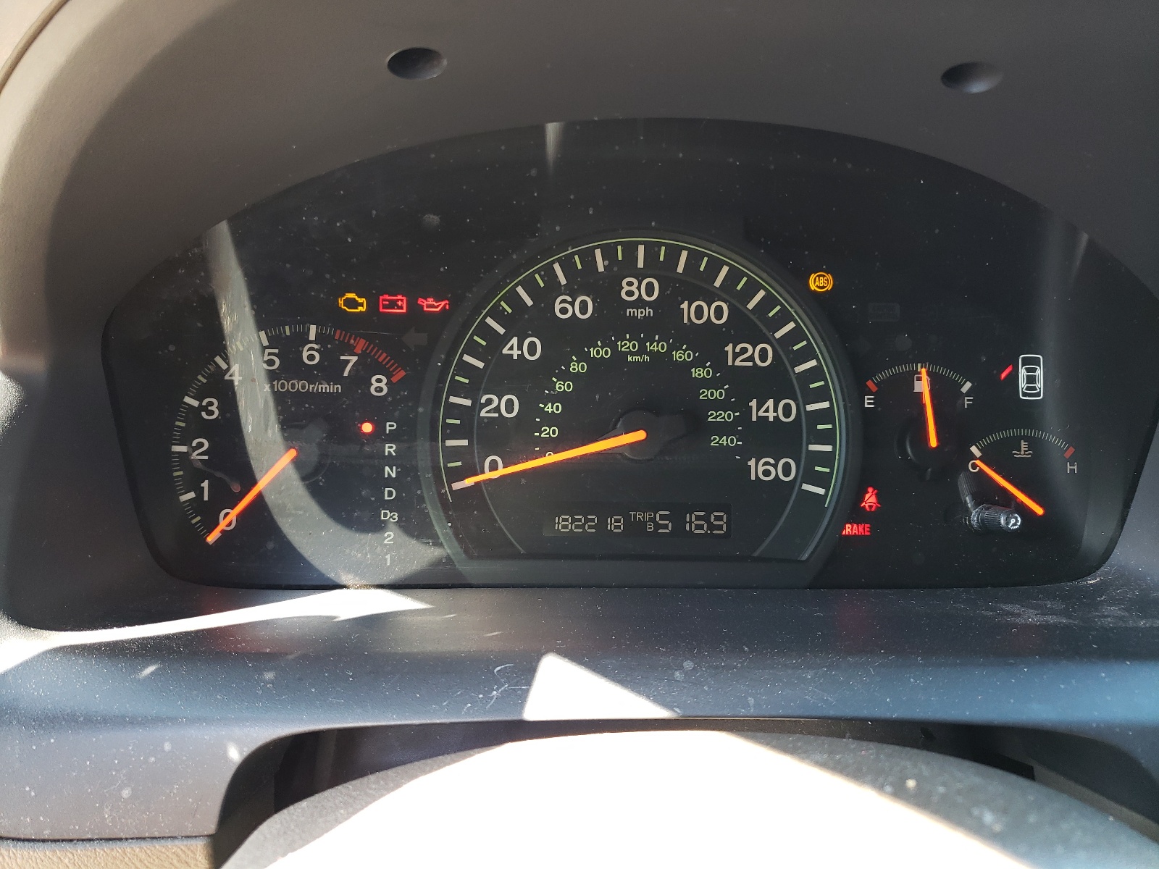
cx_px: 580
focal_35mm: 26
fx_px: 871
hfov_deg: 67.3
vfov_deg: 53.1
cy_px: 434
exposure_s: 1/60.2
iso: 87
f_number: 1.5
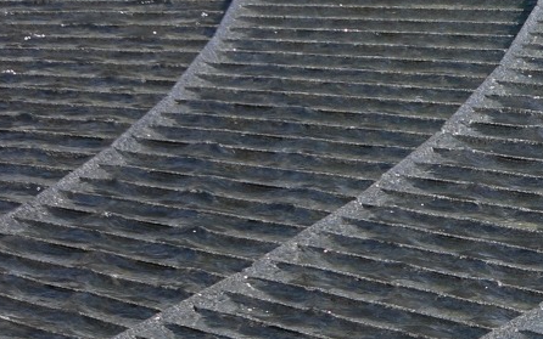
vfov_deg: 5.2
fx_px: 3715
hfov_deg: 8.3
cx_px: 478
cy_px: 1
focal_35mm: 251
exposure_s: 1/1000
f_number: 2.8
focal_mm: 21.9
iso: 80
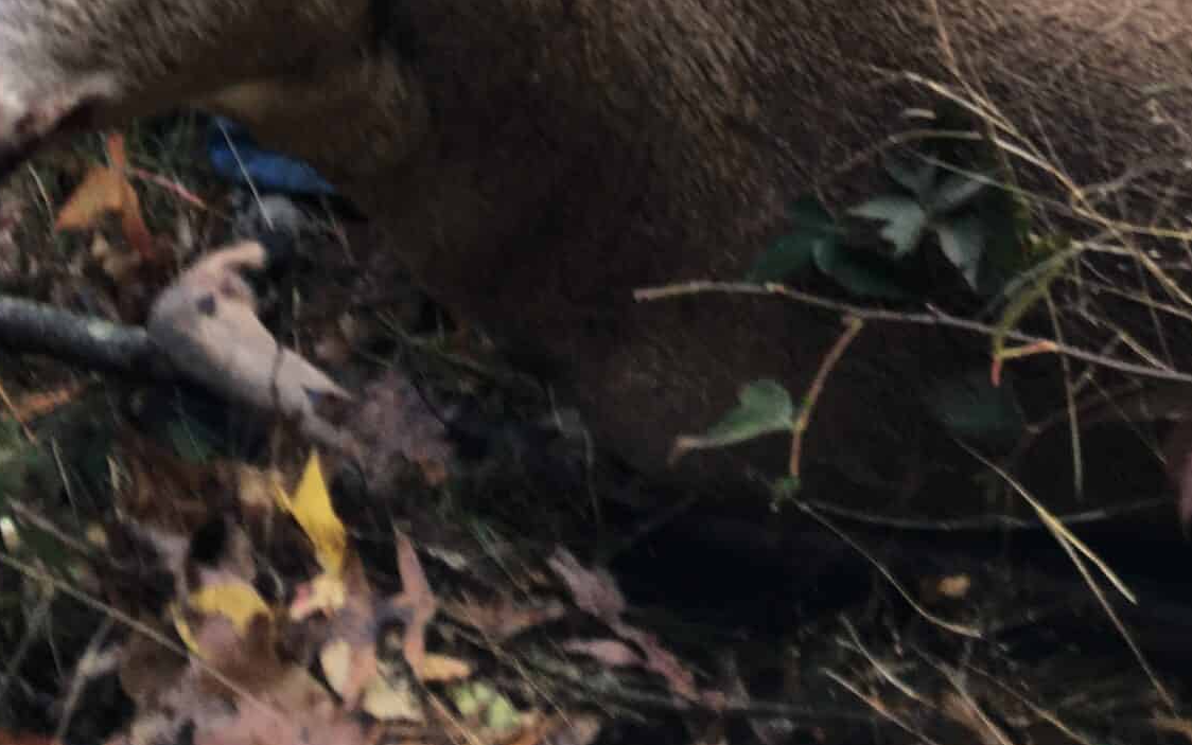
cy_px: -511
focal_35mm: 70
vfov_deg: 16.3
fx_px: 2274
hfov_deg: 29.4
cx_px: 580
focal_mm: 4.15
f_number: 2.2
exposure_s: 1/60
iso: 32
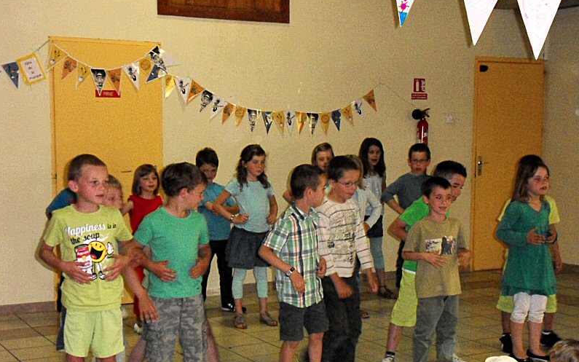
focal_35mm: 64
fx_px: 1010
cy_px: 210
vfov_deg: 20.3
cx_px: 288
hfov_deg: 32.0
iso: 640
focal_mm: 10.5
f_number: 4.8
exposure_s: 1/45
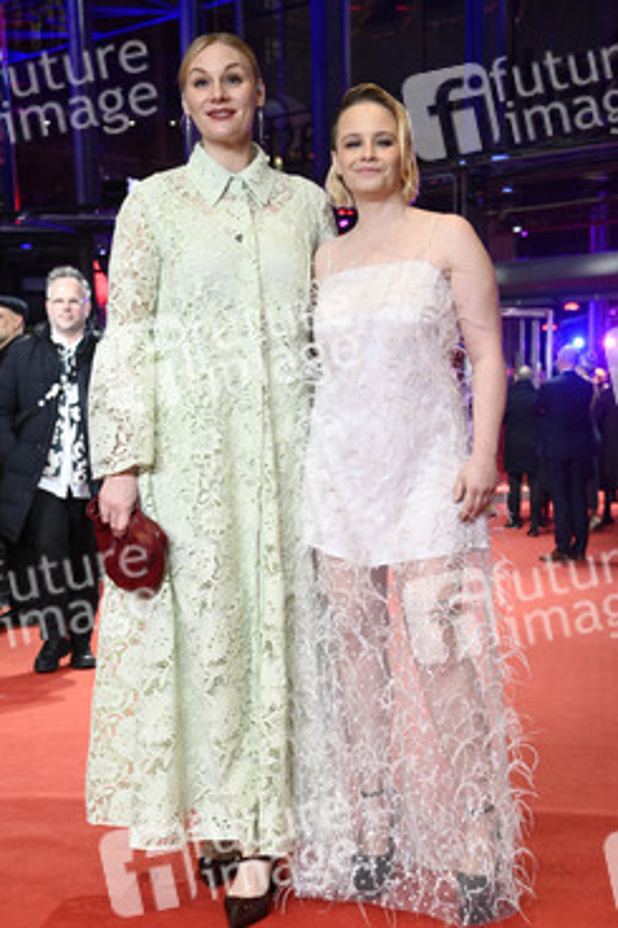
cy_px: 479
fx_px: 1624
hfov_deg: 21.6
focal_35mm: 63
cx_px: 303
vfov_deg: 31.9
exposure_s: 1/200
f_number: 5.6
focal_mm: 58
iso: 5000
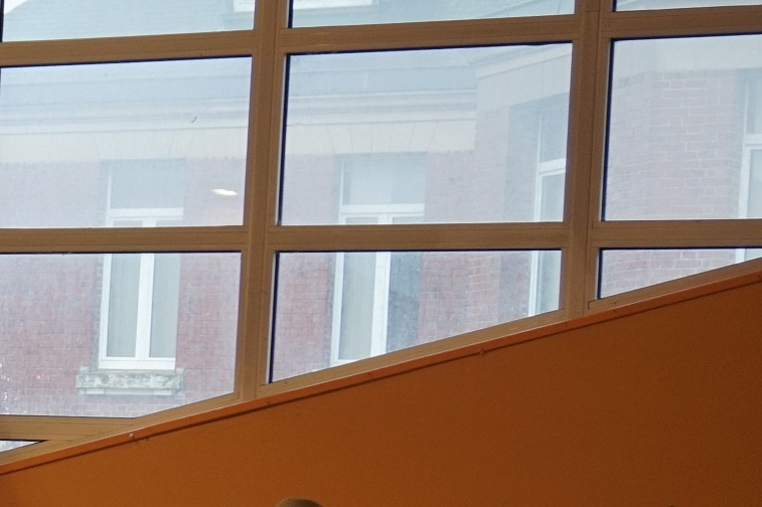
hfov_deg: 12.2
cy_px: 580
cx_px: -554
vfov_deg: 8.7
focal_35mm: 157
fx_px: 3317
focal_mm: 29
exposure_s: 1/60
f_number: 4.5
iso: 250
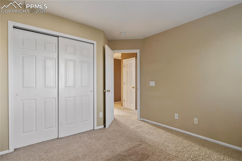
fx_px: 121
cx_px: 121
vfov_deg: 67.3
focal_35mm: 18
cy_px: 80
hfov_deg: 90.0
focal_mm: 18
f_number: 8
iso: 200
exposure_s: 1/2.5
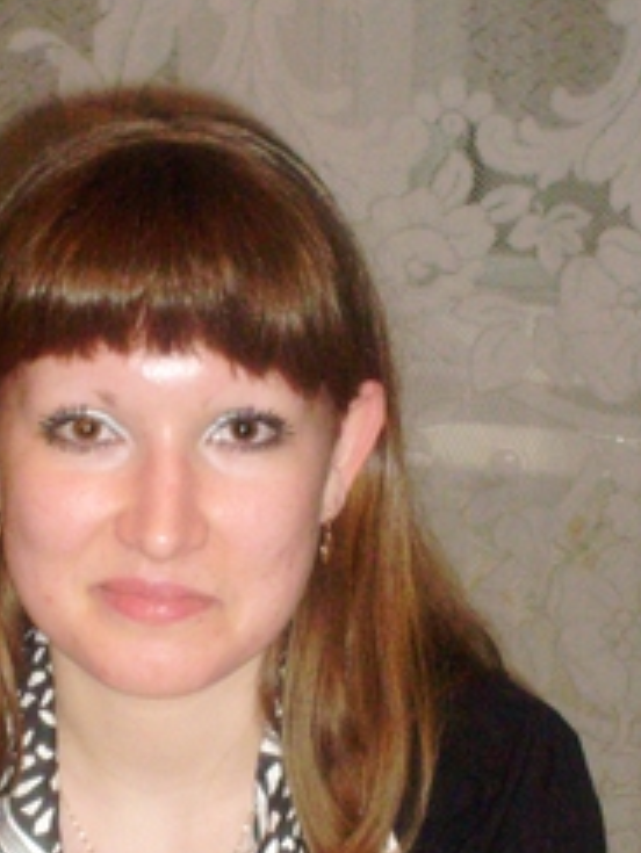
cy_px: 616
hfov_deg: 9.9
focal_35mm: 149
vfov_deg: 13.2
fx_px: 3676
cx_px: 125
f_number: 4.2
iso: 400
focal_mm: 13.7
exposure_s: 1/90
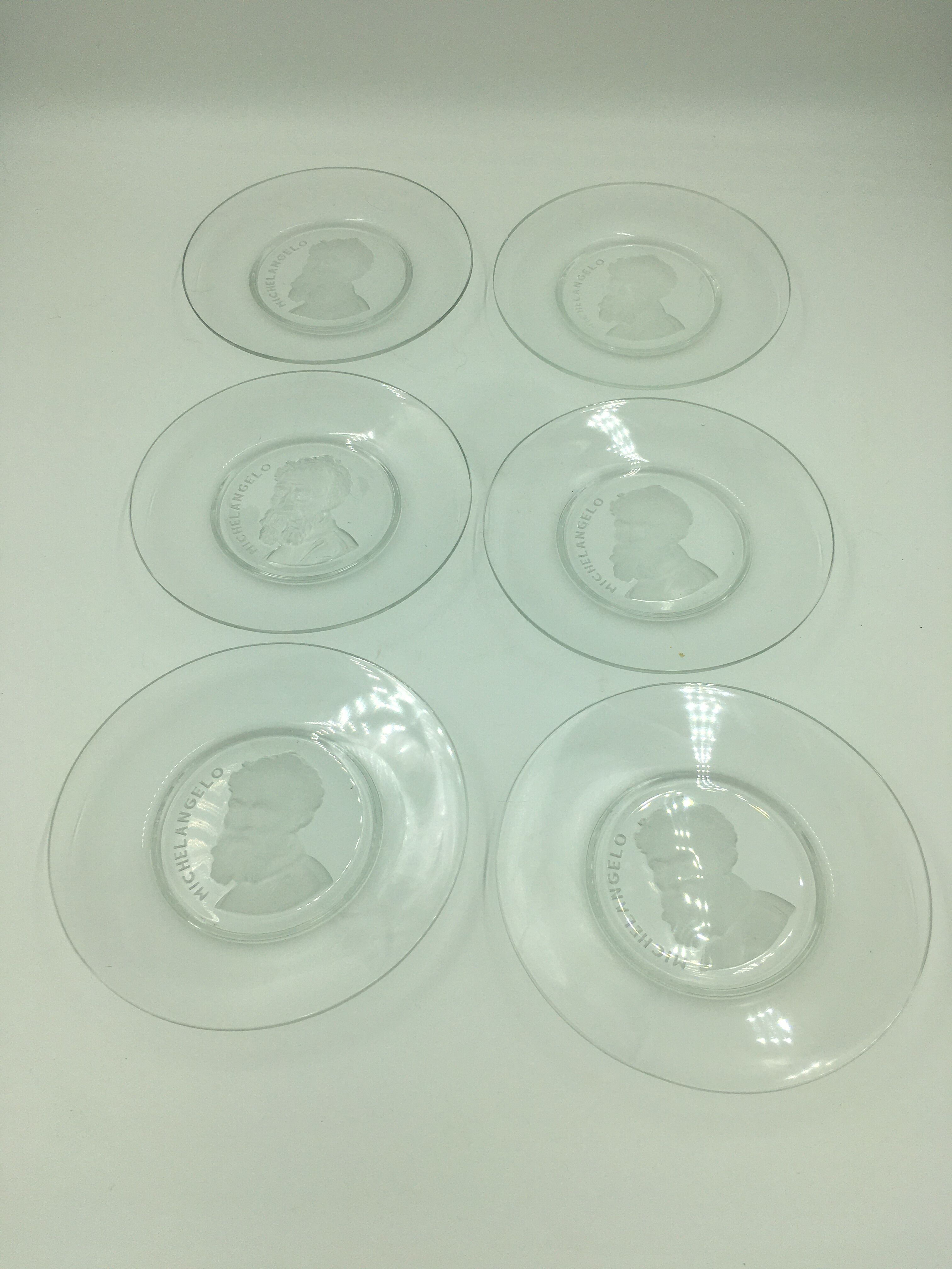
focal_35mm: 29
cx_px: 476
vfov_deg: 61.7
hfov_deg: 48.2
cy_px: 634
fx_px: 1063
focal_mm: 4.15
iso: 25
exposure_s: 1/610
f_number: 2.2
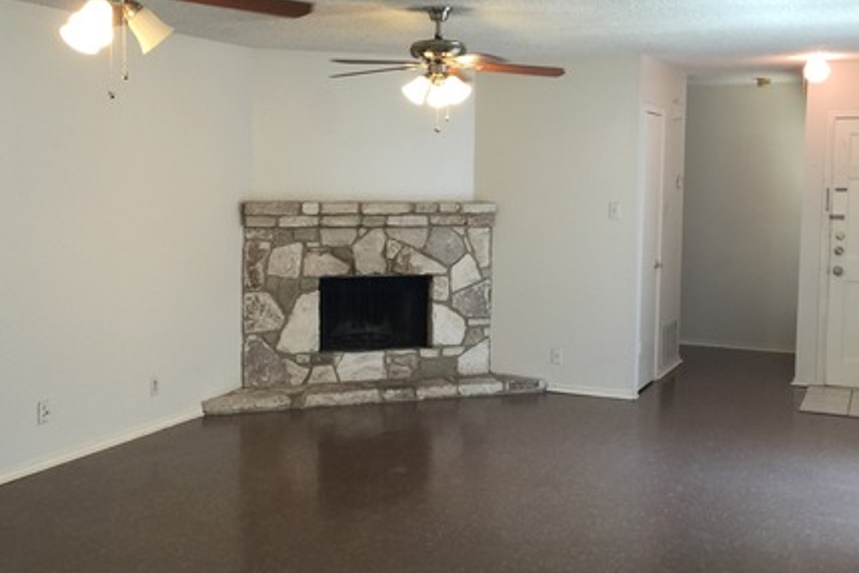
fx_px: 1074
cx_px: 400
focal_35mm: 45
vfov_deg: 29.9
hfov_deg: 43.6
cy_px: 268
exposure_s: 1/30
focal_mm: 4.15
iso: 40
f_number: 2.2
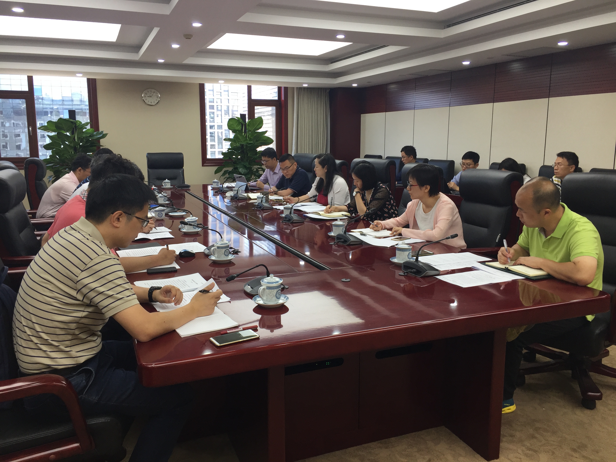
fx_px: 516
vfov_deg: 48.2
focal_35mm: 29
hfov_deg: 61.7
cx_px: 308
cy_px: 231
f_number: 2.2
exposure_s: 1/50
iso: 40
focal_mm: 4.15
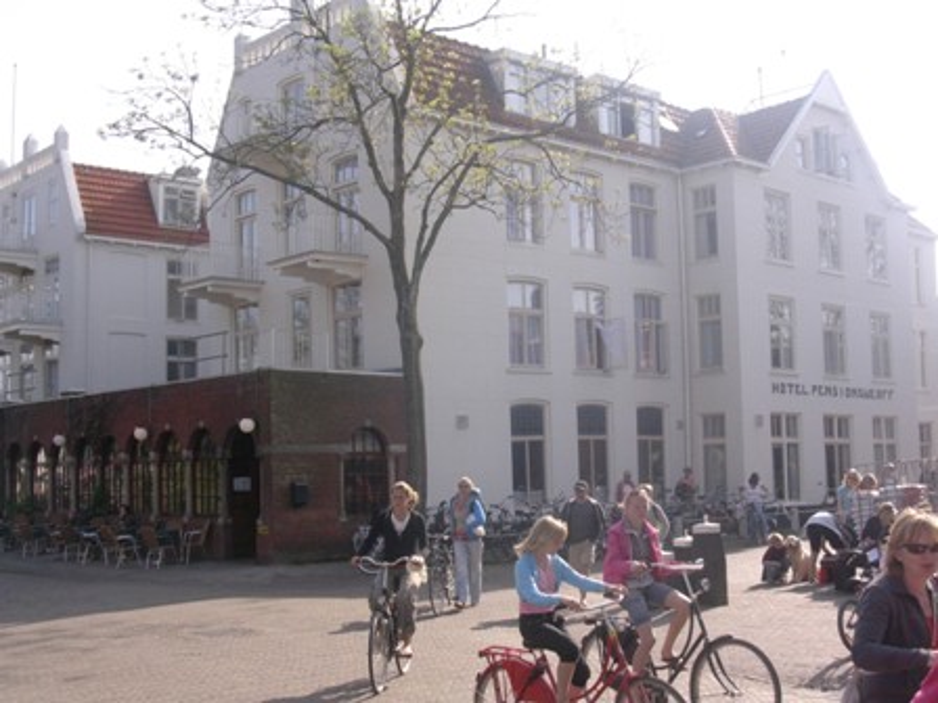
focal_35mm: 45
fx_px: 1219
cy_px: 352
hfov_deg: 42.1
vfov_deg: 32.2
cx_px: 469
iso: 70
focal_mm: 6.7
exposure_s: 1/609
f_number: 2.9
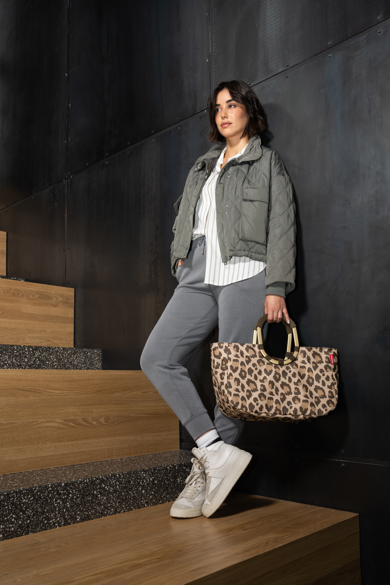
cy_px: 292
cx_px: 195
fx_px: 487
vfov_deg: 61.9
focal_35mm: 30
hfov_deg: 43.6
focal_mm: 30
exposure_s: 1/250
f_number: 5.6
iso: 400
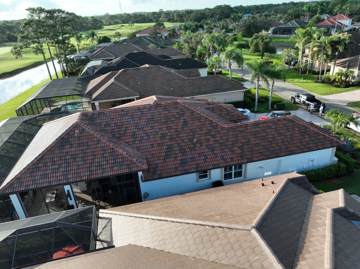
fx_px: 250
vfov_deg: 56.8
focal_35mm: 24
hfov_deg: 71.6
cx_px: 180
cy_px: 134
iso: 300
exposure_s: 1/200
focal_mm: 12.29
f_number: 2.8
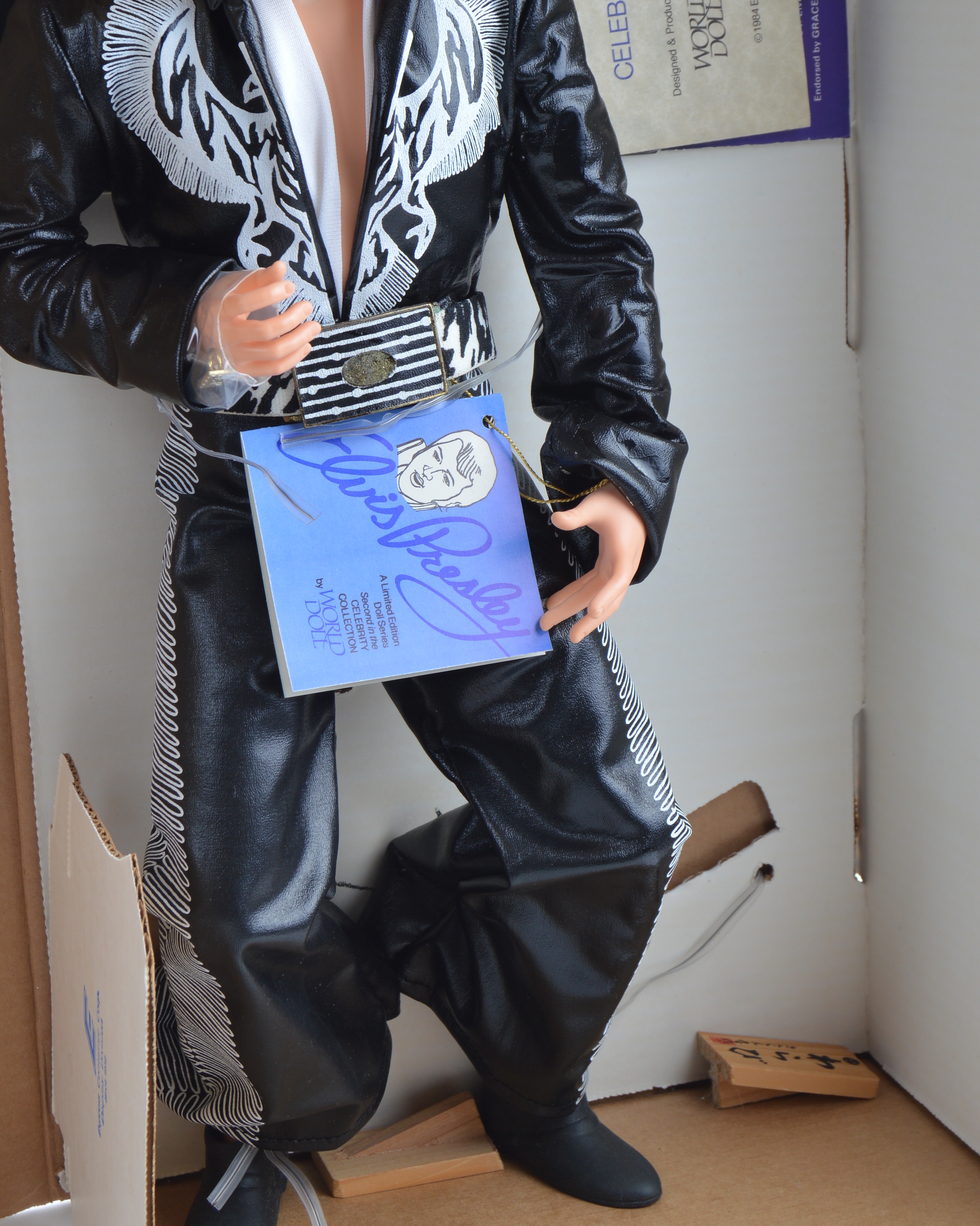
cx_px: 343
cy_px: 439
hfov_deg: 21.9
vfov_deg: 27.1
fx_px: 2529
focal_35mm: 70
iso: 100
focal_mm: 31
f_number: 8
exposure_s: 1/30
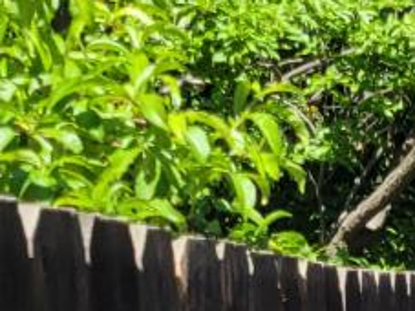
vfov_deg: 8.4
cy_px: 467
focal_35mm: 172
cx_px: 1035
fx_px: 2061
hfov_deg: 9.9
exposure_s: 1/1192
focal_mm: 5.4
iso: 40
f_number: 1.8
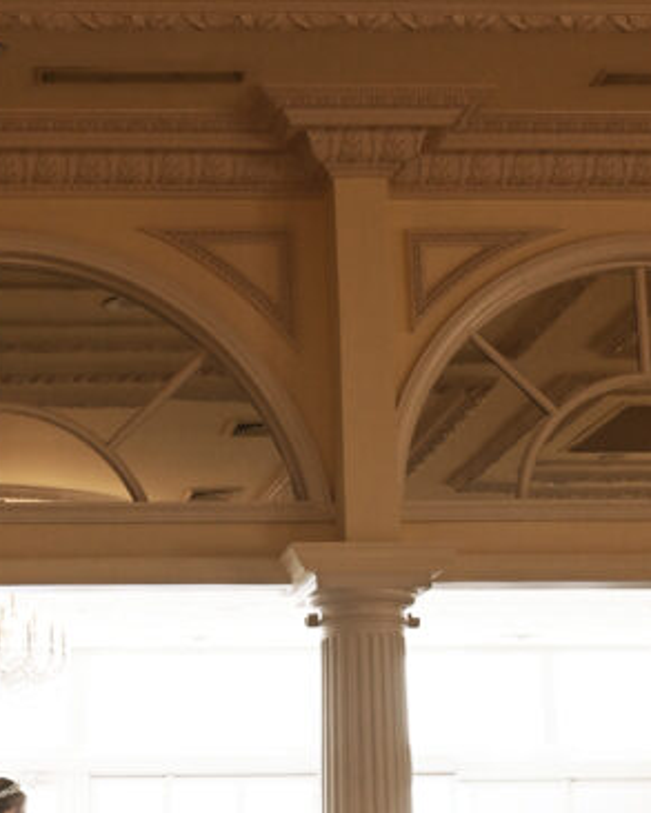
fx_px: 1830
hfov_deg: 19.6
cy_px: 691
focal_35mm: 76
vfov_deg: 24.5
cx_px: -6
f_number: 6.3
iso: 1000
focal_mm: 29
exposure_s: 1/100
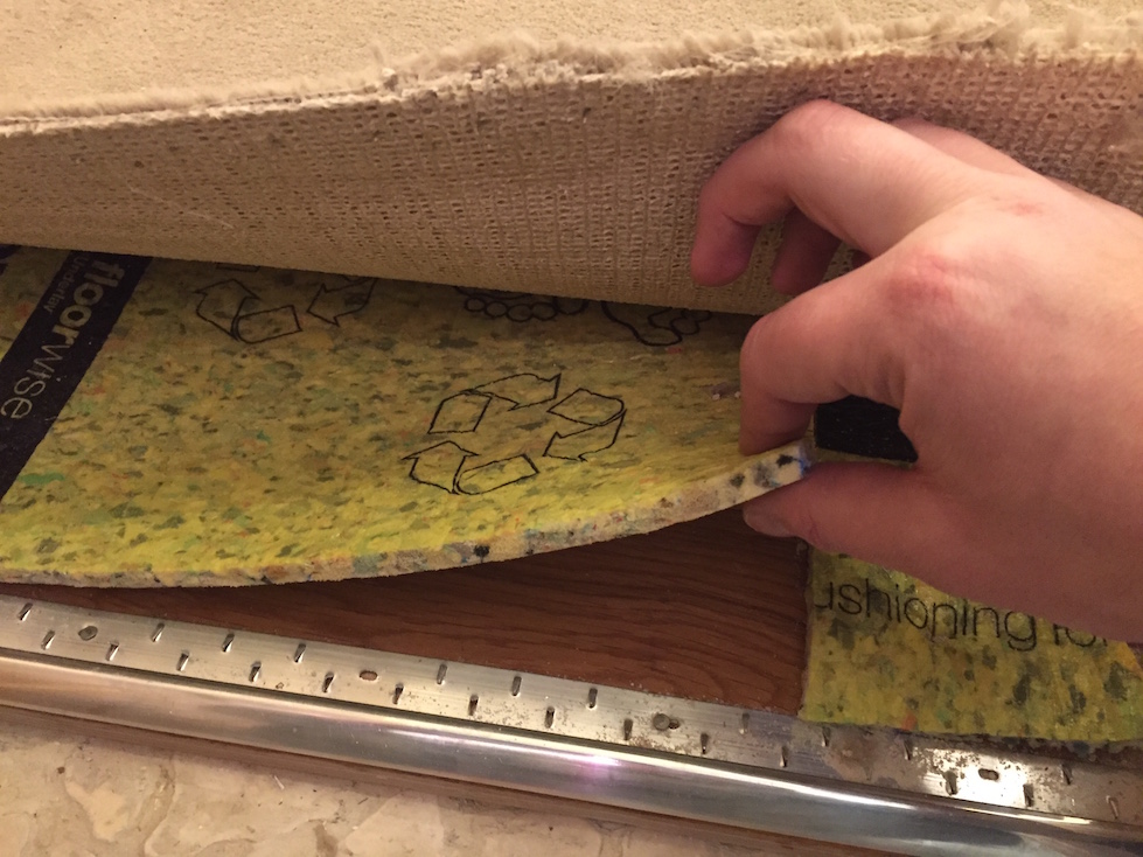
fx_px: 957
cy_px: 428
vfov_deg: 48.2
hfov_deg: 61.7
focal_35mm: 29
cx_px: 572
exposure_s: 1/17
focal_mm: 4.15
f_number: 2.2
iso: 320
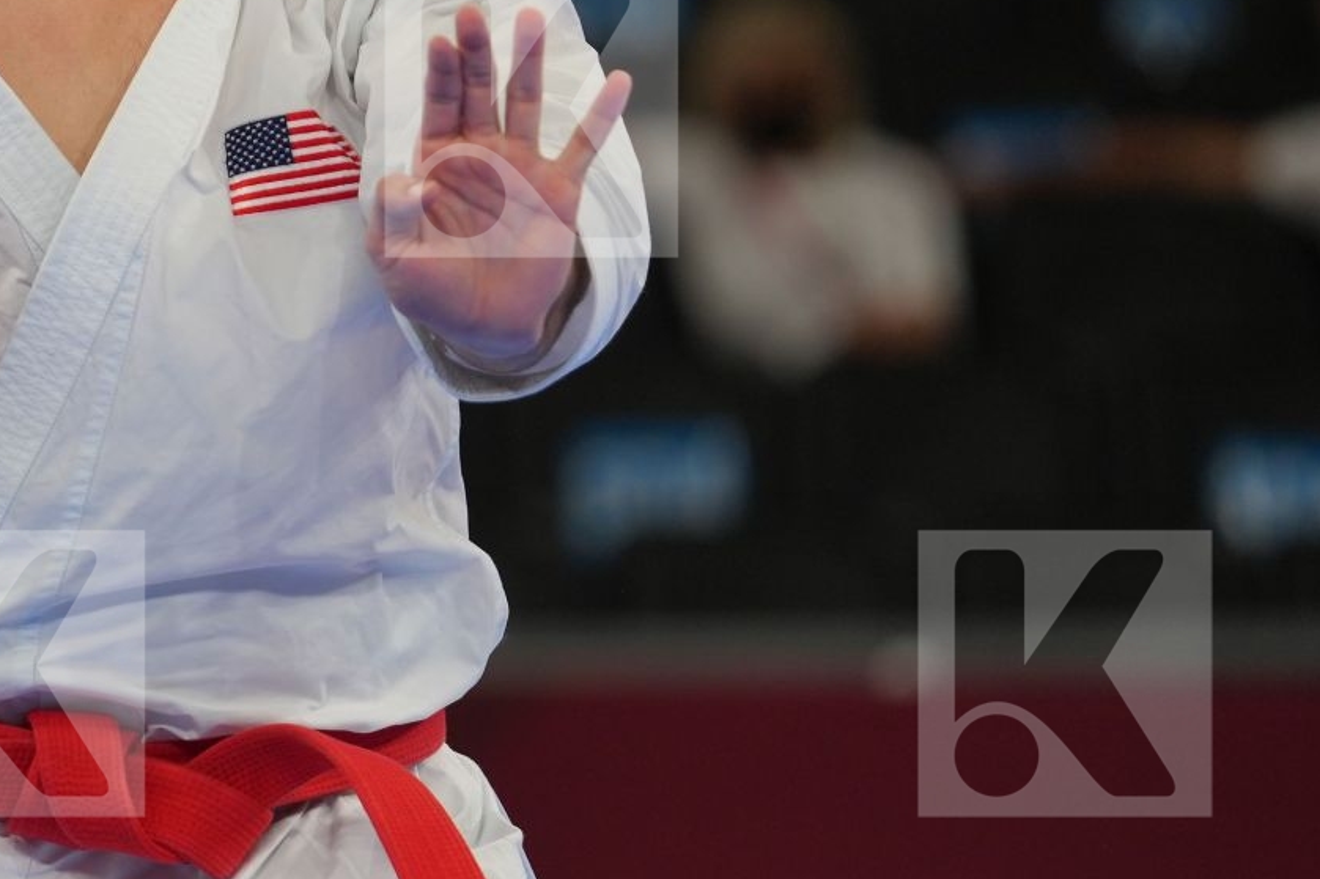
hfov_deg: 3.2
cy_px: 115
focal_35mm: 644
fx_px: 23607
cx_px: -2
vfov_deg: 2.1
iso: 250
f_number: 2.8
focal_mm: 200
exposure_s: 1/500
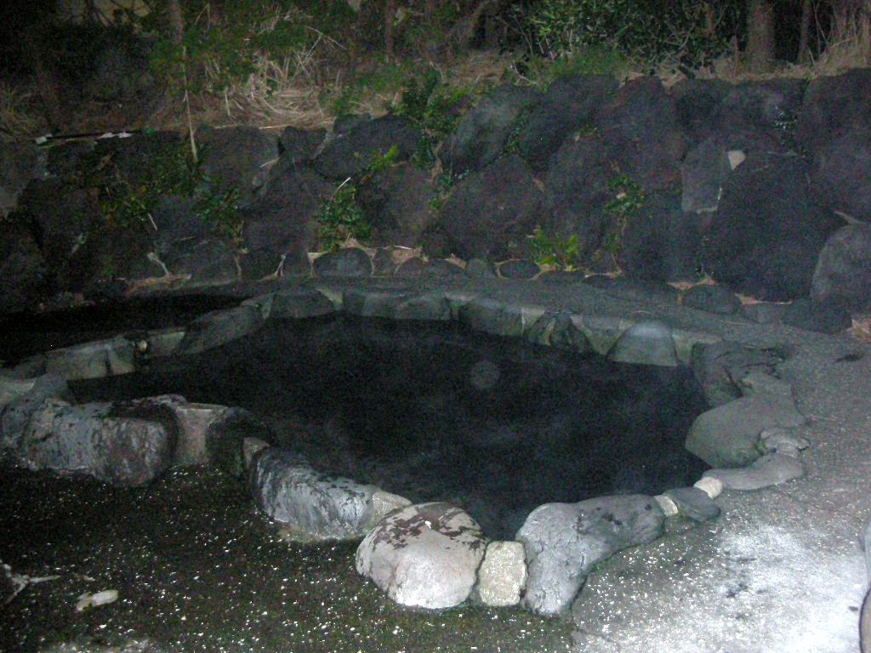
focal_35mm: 35
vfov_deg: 40.7
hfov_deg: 52.6
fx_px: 881
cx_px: 436
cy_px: 326
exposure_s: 1/60
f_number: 2.8
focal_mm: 5.8
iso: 800
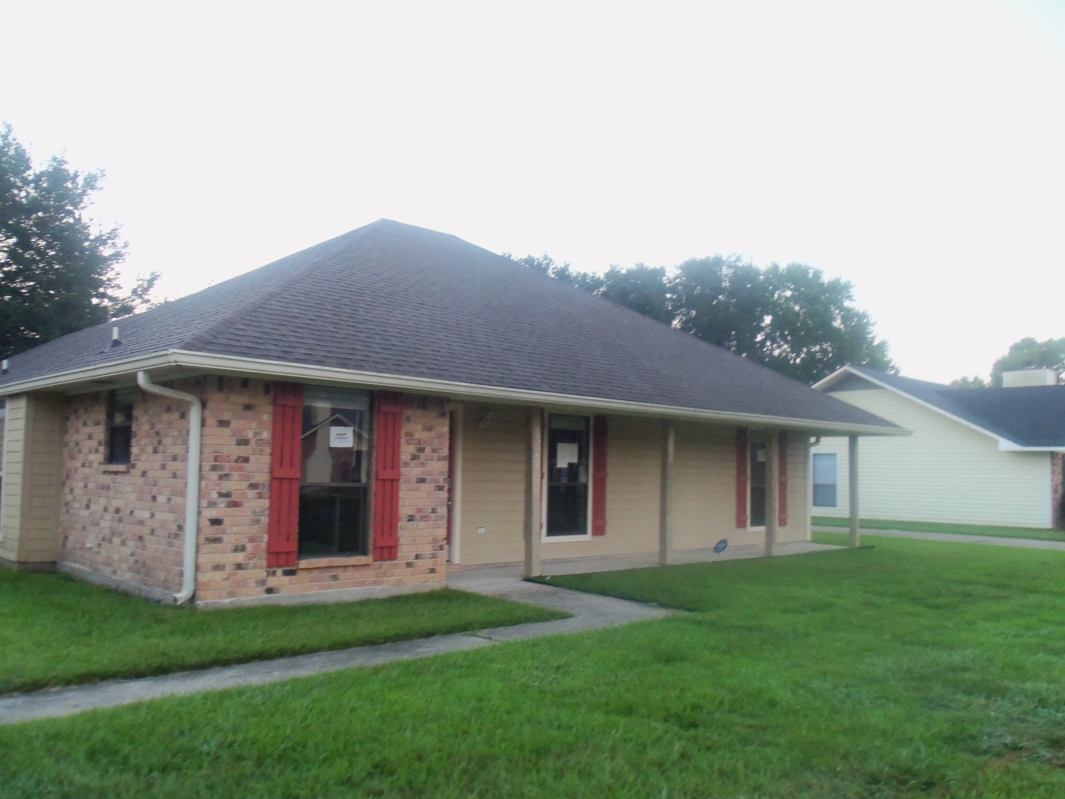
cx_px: 532
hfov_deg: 61.7
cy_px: 400
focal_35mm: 29
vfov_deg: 48.2
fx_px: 892
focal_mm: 5.2
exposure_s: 1/30
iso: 250
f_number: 3.4
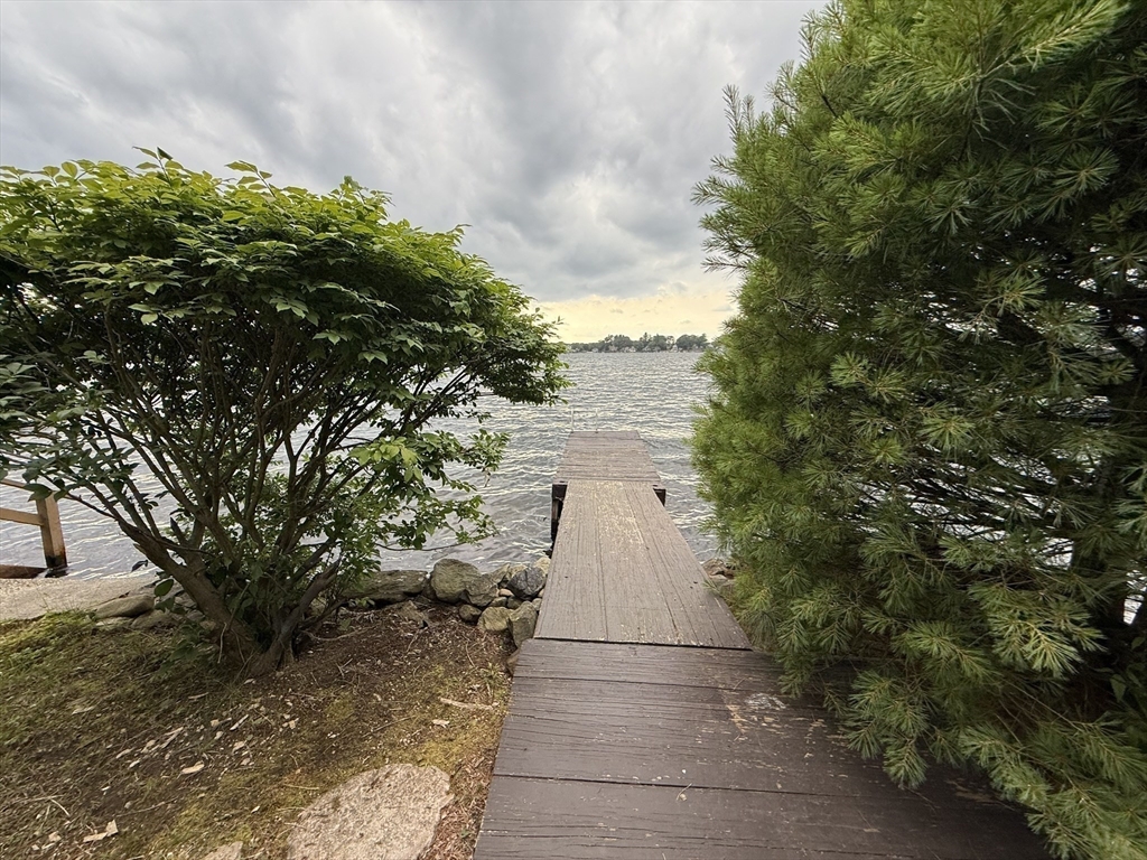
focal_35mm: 14
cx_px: 574
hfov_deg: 102.1
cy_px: 430
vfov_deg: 85.7
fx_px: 464
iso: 50
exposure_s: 1/256
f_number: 2.2
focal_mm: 2.22
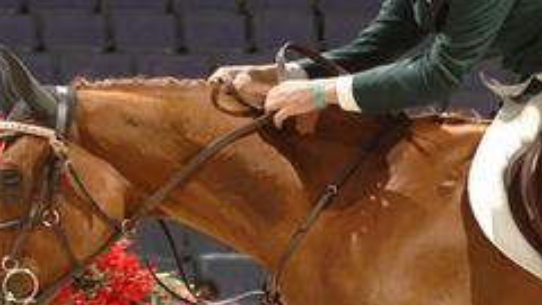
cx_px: 488
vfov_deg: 3.0
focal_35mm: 410
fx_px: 5892
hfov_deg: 5.3
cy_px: 245
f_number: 4.5
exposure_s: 1/250
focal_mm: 98
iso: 320
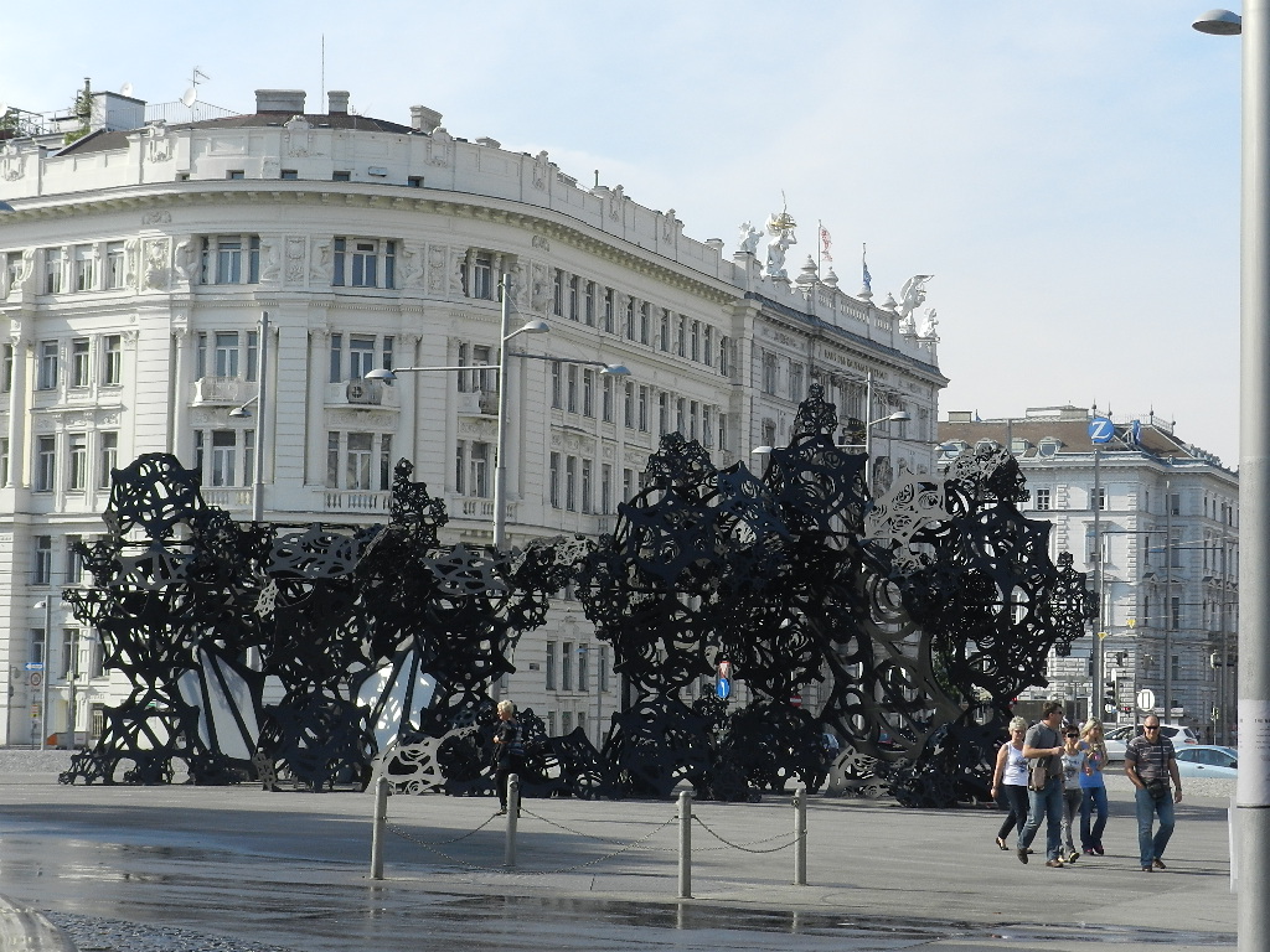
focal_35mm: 75
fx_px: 2752
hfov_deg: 26.0
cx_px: 635
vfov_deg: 19.6
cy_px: 476
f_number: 4.8
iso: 160
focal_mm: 13.5
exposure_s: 1/640
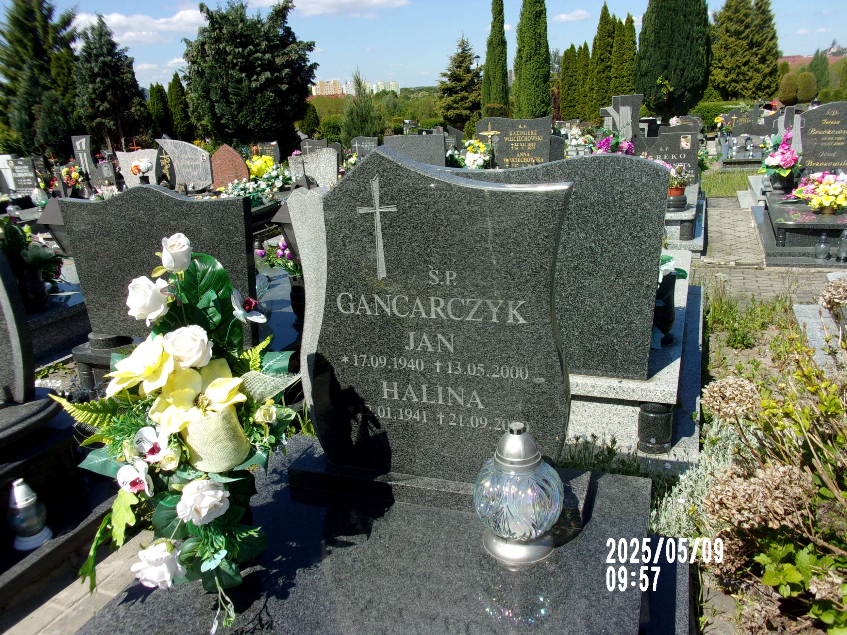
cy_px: 318
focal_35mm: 28
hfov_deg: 63.4
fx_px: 685
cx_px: 424
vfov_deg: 49.7
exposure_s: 1/90
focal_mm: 5.1
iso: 80
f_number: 10.8
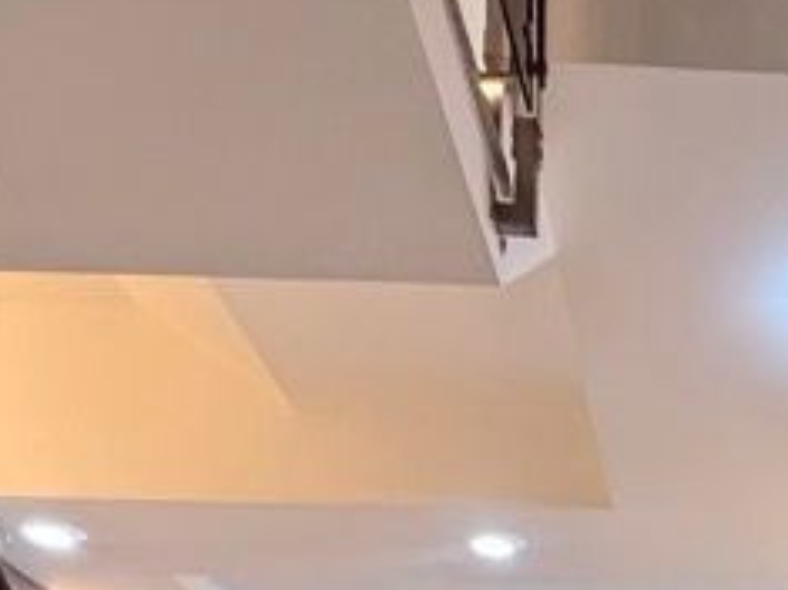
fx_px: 1388
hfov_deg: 29.1
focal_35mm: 61
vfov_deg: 17.6
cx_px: 838
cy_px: 1157
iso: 80
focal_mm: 2.22
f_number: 2.2
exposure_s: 1/100
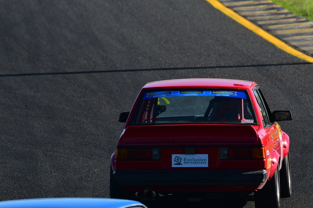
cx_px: 188
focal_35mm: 956
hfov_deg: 2.2
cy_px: 123
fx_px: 8311
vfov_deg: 1.4
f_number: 11
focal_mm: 500
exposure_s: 1/640
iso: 500
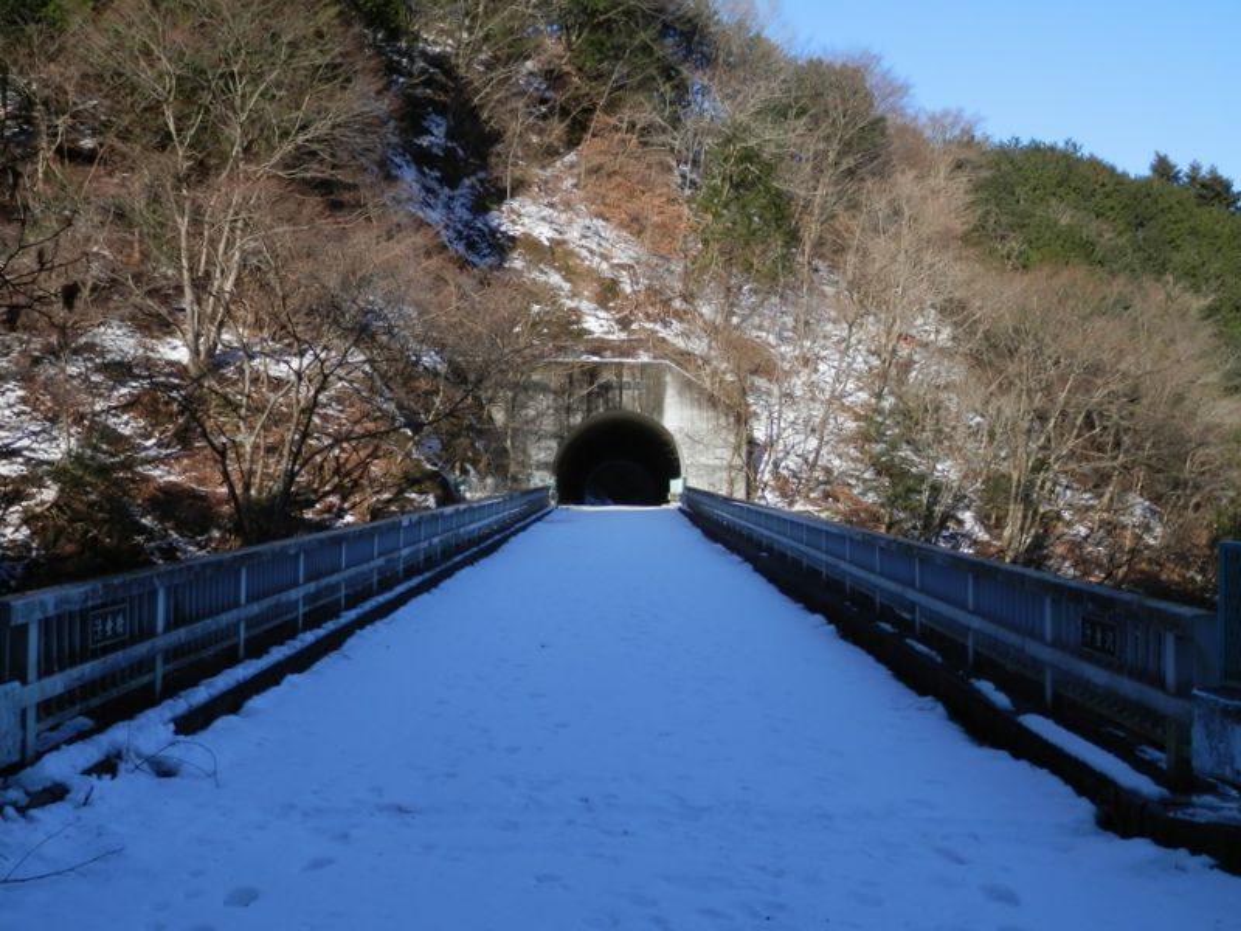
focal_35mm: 37
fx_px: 1326
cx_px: 620
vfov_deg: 38.7
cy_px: 466
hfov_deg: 50.1
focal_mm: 6.6
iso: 80
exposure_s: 1/500
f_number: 3.6
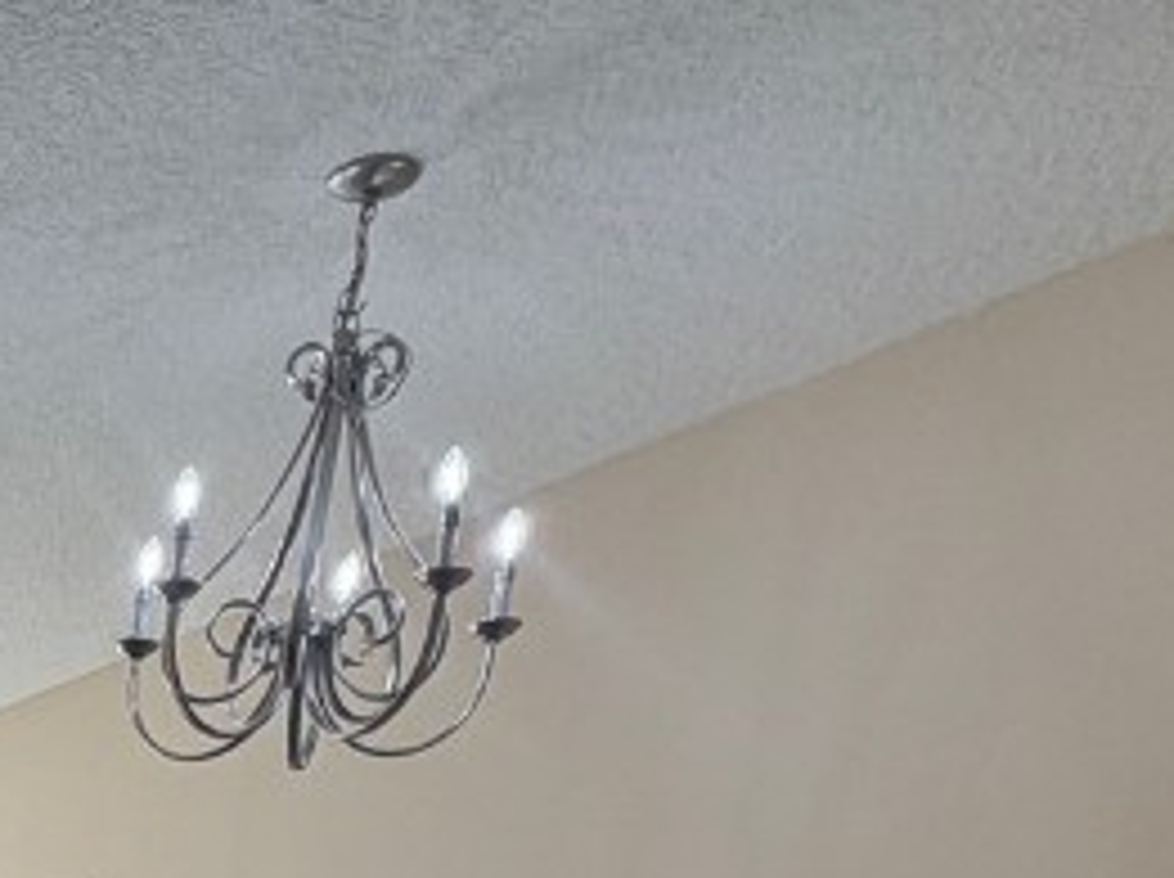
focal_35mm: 55
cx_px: -495
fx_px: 1863
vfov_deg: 19.9
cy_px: 1553
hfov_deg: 27.0
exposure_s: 1/120
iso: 64
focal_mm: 2.22
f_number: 2.2
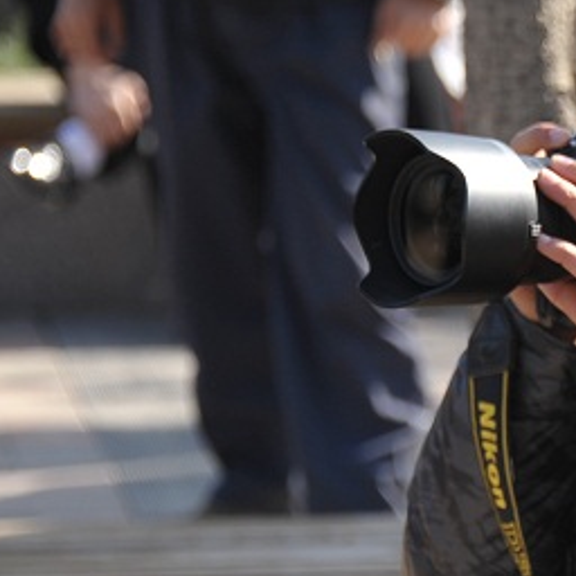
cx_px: 874
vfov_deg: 5.8
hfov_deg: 5.8
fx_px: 5667
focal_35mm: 301
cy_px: 462
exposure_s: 1/500
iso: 400
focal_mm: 112
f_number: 5.3
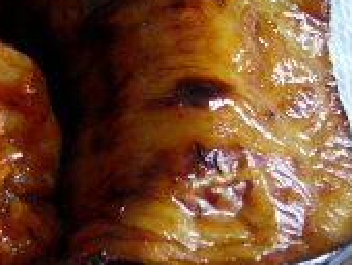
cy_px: 139
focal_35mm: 143
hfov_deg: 12.7
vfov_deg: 10.4
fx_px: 1456
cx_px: -255
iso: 200
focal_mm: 7.8
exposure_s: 1/9.7
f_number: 2.8
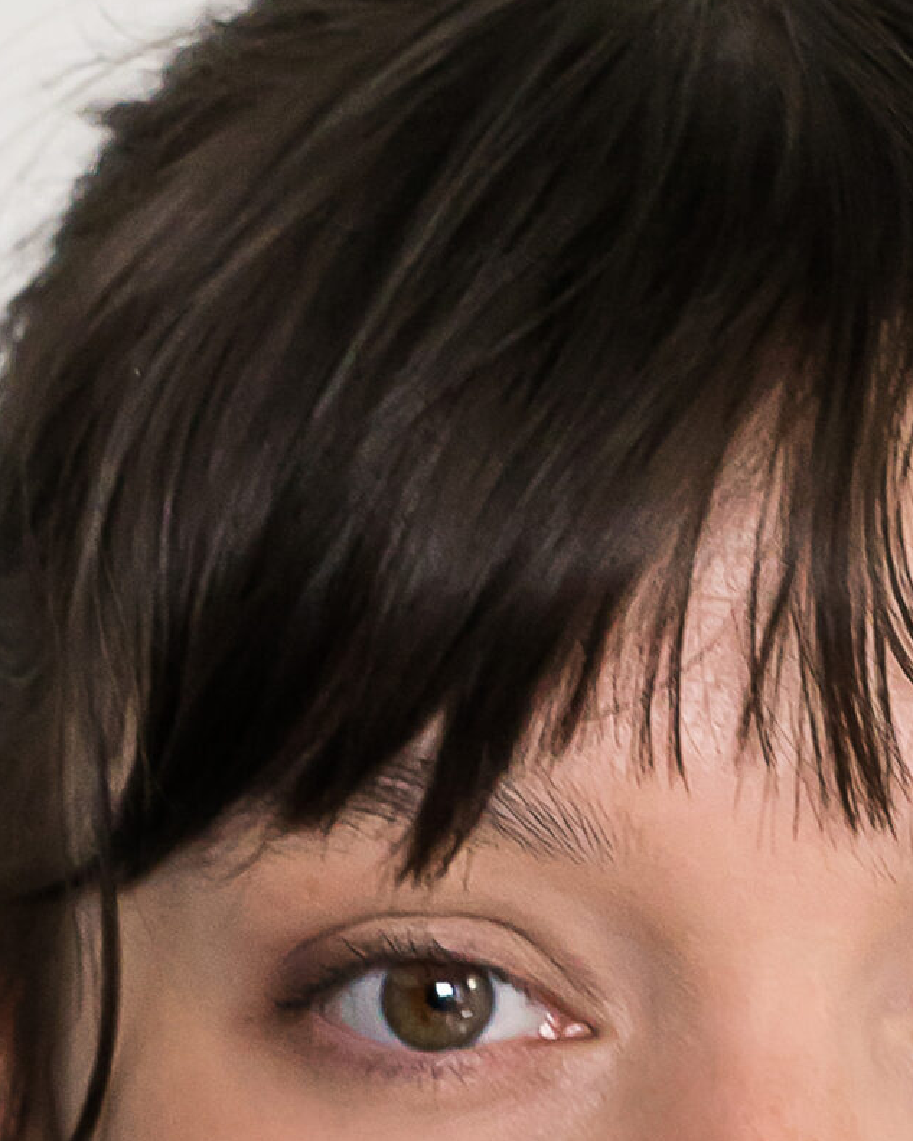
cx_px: 687
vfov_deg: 3.2
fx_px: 20532
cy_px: 1631
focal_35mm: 608
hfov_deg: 2.5
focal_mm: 200
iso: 3200
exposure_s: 1/160
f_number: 6.3
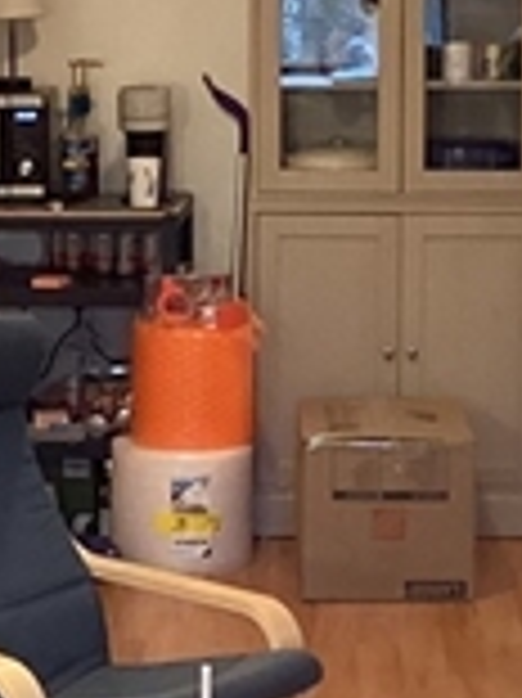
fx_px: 3101
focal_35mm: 154
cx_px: 288
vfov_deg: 12.8
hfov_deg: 9.6
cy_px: 342
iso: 320
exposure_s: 1/40
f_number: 2.4
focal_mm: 3.3
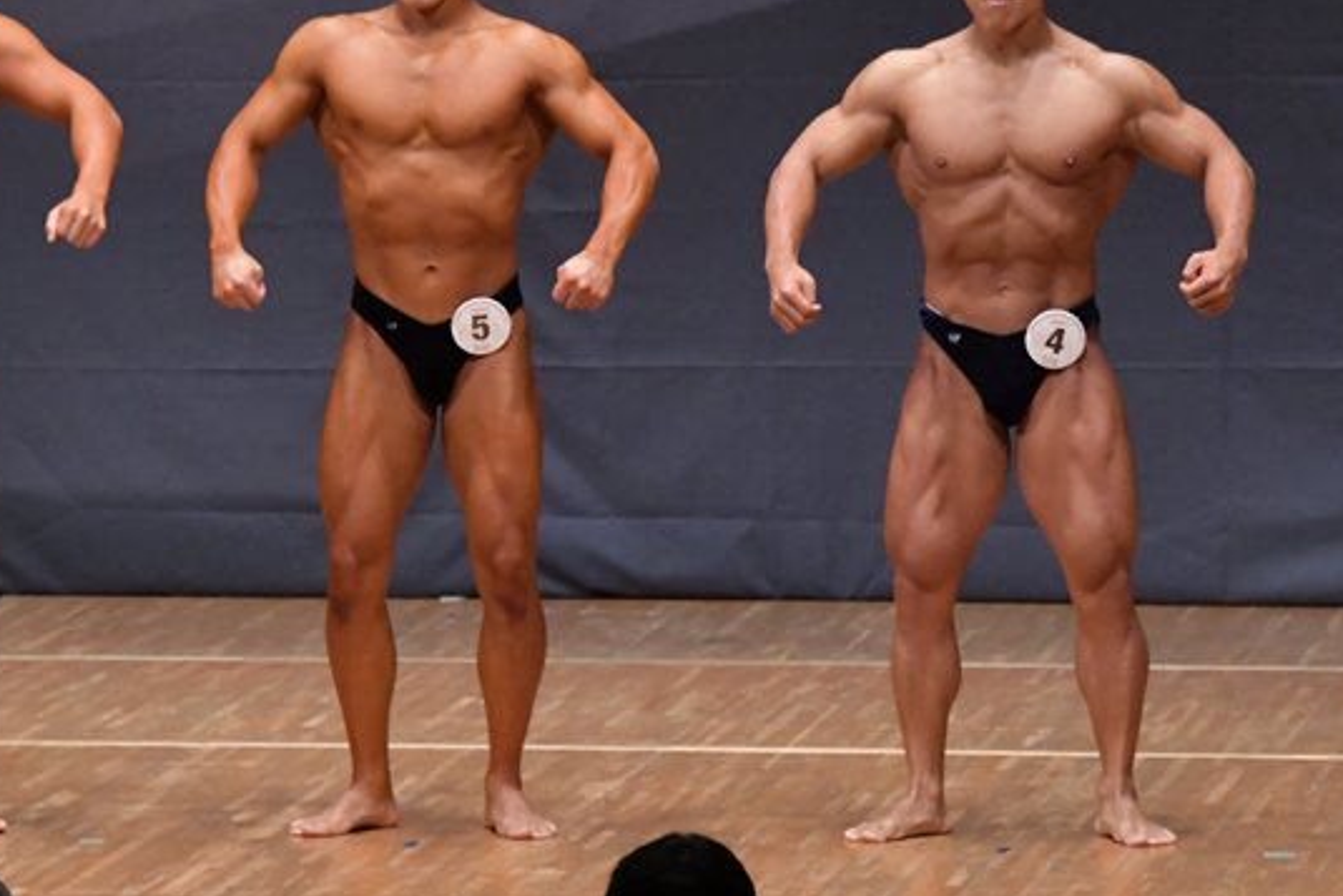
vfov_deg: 3.7
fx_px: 13769
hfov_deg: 5.6
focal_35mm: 369
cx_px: 614
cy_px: 354
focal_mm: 170
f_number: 5.6
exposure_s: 1/400
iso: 6400
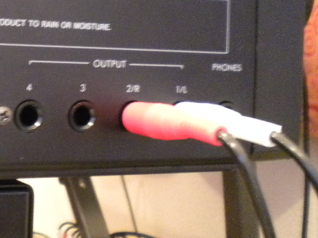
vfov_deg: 17.9
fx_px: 754
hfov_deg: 22.6
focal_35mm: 82
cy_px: 75
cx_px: -26
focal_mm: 6.3
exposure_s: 1/4.8
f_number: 3.1
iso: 800
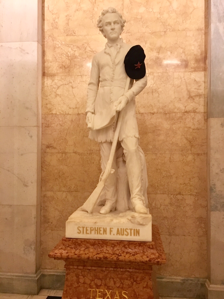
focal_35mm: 29
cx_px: 112
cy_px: 150
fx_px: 250
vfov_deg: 61.7
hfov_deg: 48.2
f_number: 2.2
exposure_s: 1/15
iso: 250
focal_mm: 4.15
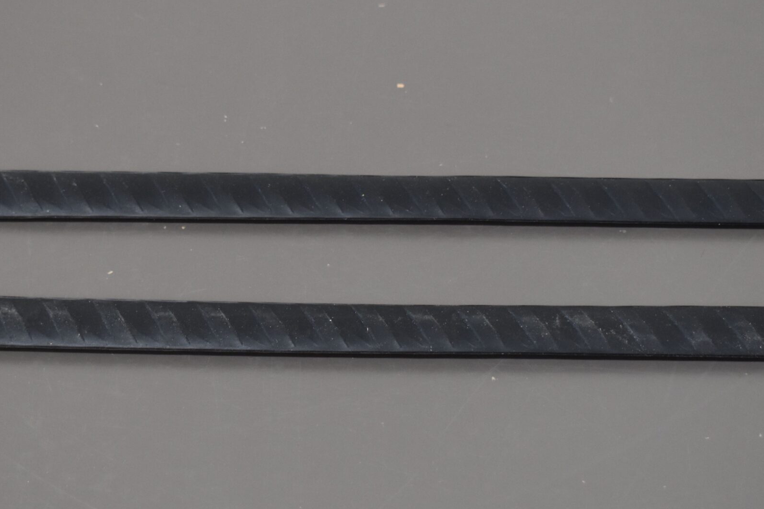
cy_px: 252
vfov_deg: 12.6
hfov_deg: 18.8
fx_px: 2309
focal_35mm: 109
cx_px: 353
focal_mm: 45
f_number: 5
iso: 1000
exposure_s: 1/125
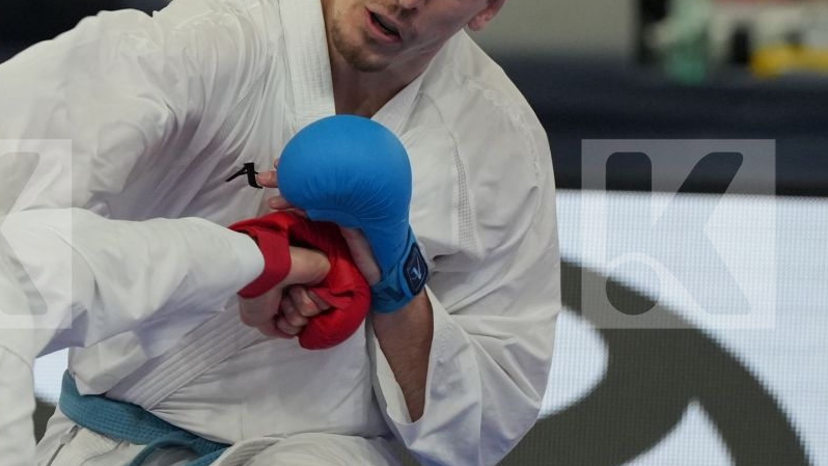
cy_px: -135
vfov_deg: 1.7
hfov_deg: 3.0
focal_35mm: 709
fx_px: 15567
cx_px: -25
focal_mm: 200
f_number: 2.8
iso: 1600
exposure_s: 1/1000
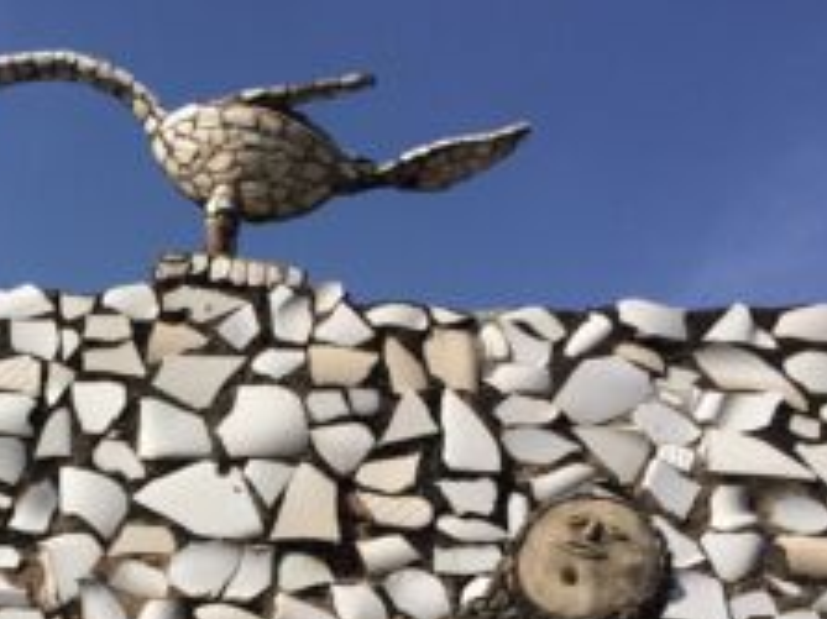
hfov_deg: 35.6
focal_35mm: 52
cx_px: 163
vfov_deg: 27.3
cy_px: 519
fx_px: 1242
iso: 32
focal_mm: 4.15
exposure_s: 1/3731
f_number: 2.2
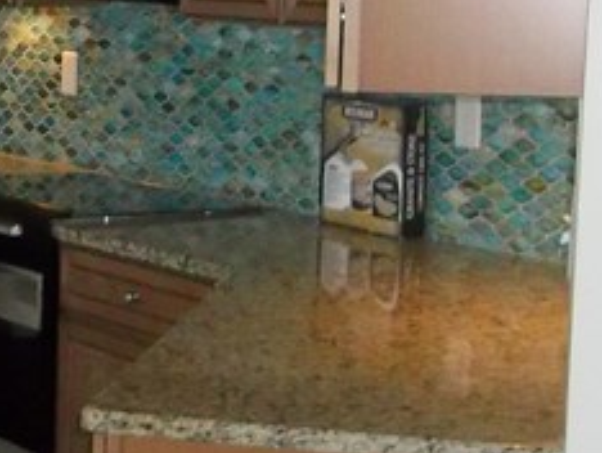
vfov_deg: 12.6
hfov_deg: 15.6
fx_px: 2054
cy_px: 201
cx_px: -239
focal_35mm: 118
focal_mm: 4.9
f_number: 3.5
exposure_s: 1/30
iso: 320
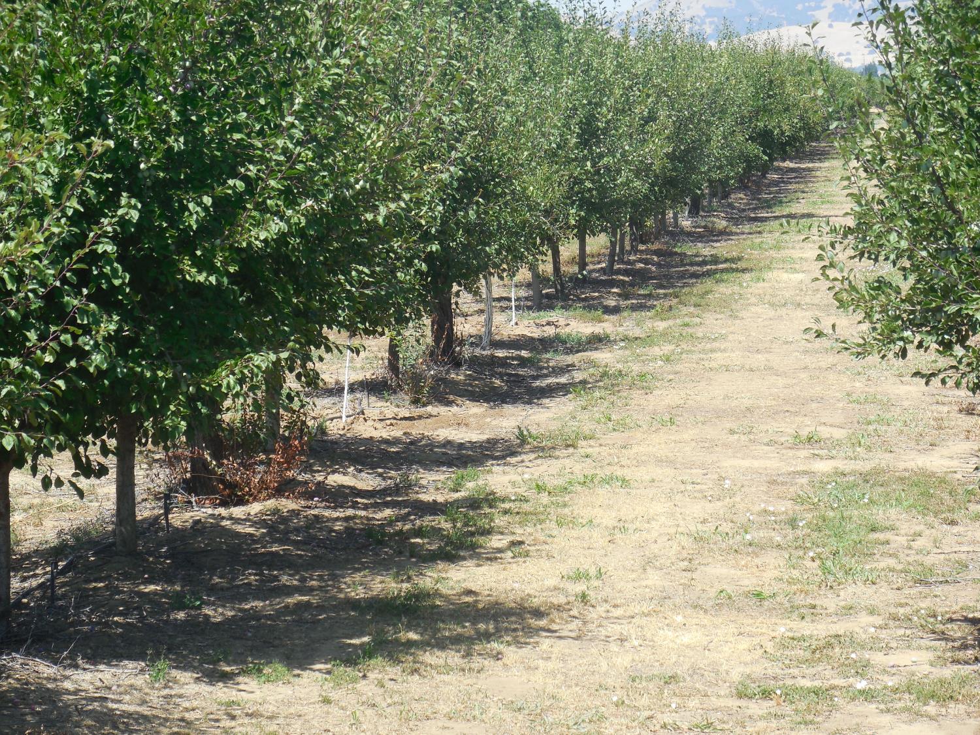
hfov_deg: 13.6
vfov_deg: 10.2
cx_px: 490
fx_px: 4105
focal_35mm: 145
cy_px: 368
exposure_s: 1/320
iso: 125
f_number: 5.1
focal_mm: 25.8
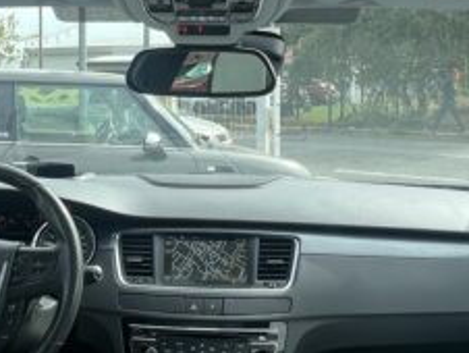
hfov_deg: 40.9
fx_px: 624
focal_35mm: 46
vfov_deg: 31.1
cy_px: 98
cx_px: 172
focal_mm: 1.57
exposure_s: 1/479
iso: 32
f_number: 1.8
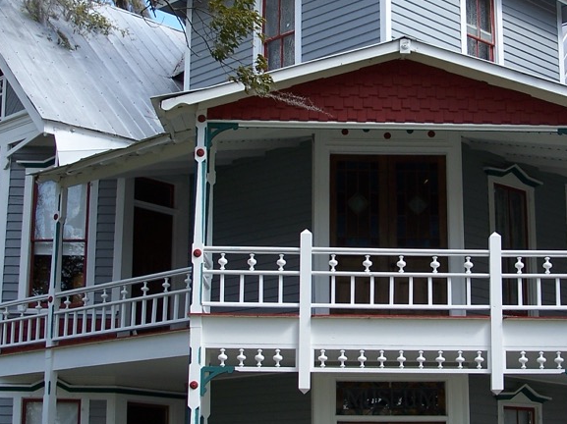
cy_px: 218
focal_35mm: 77
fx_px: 1260
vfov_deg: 19.1
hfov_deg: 25.2
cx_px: 382
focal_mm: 7.8
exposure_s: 1/320
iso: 64
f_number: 2.8
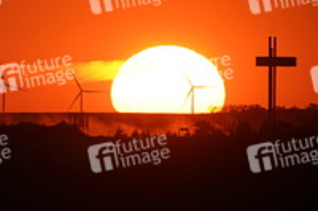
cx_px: -9
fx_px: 11968
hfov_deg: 1.5
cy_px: 35
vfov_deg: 1.0
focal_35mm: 1356
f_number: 7.1
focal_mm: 600
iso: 100
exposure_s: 1/640
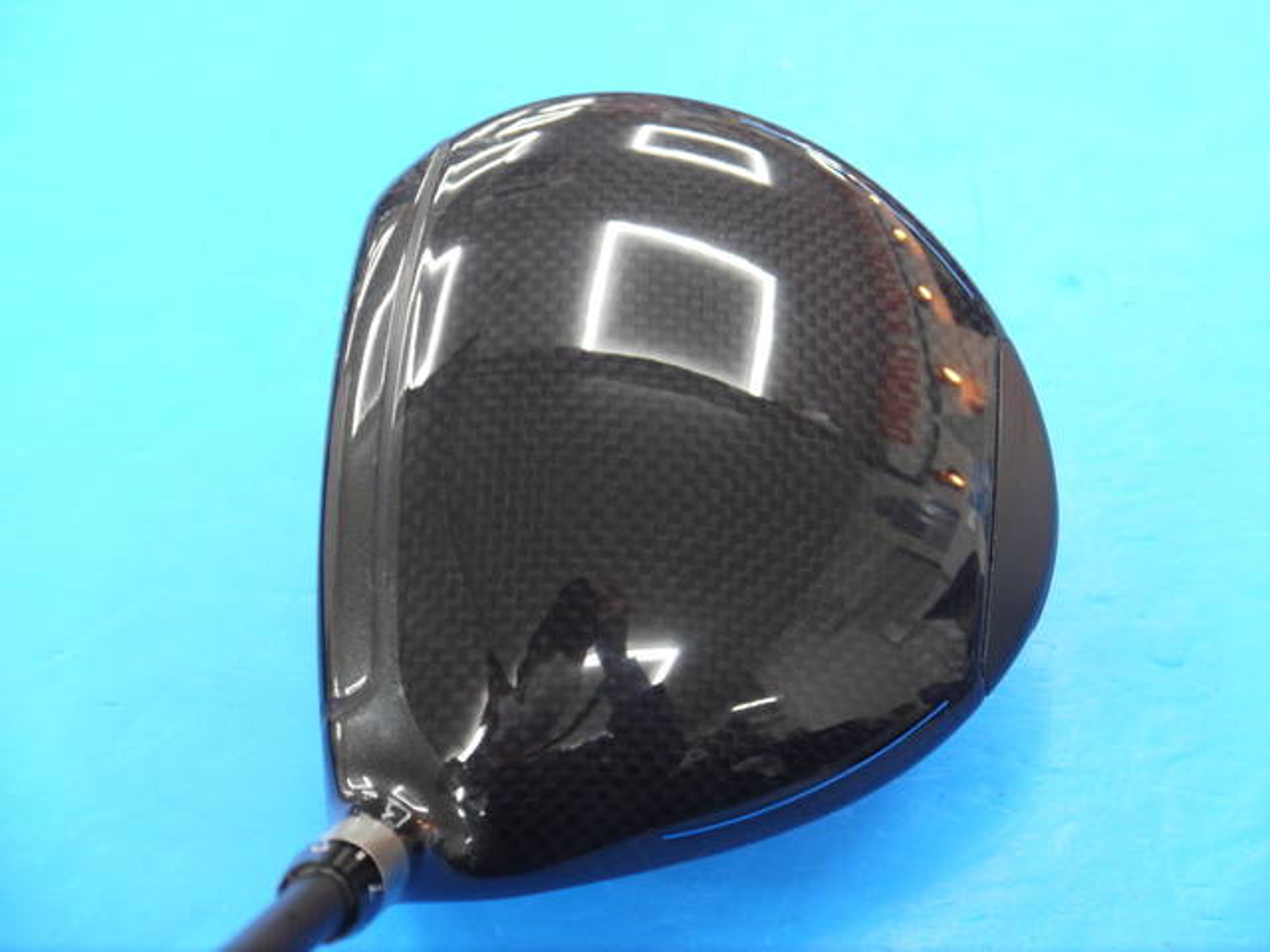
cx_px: 635
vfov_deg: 17.6
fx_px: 3082
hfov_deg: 23.3
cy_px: 476
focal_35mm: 84
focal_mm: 42
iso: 800
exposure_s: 1/50
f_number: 5.6
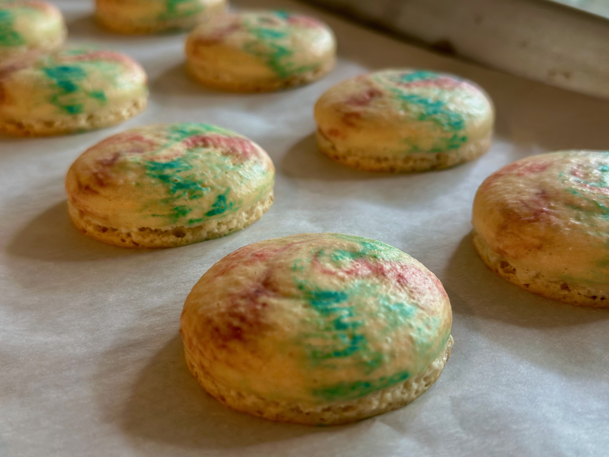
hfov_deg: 39.7
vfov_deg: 30.3
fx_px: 844
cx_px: 304
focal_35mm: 48
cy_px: 228
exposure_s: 1/60
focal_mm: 6.86
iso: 160
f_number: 1.78
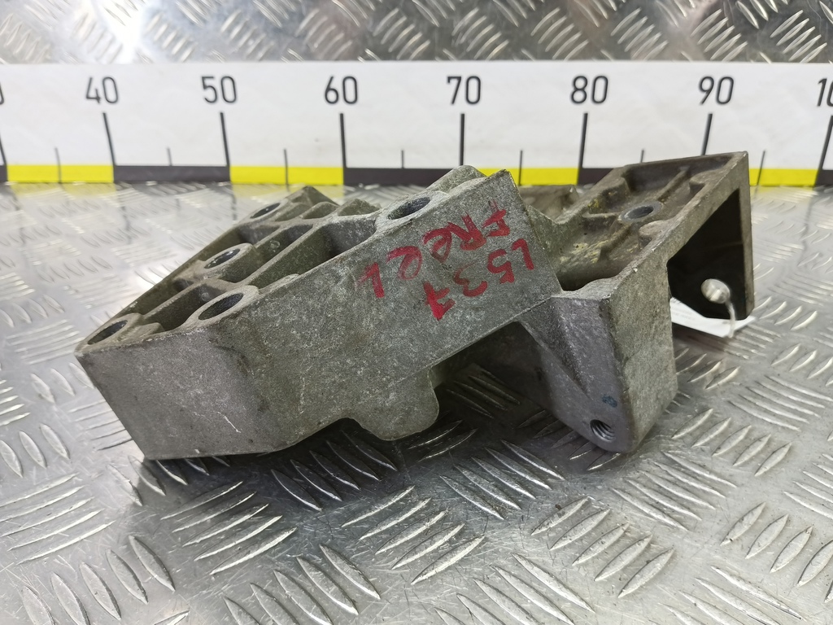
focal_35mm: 23
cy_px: 312
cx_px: 416
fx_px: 553
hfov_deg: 73.9
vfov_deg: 58.9
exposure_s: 1/50
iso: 184
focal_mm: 4.11
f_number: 1.6
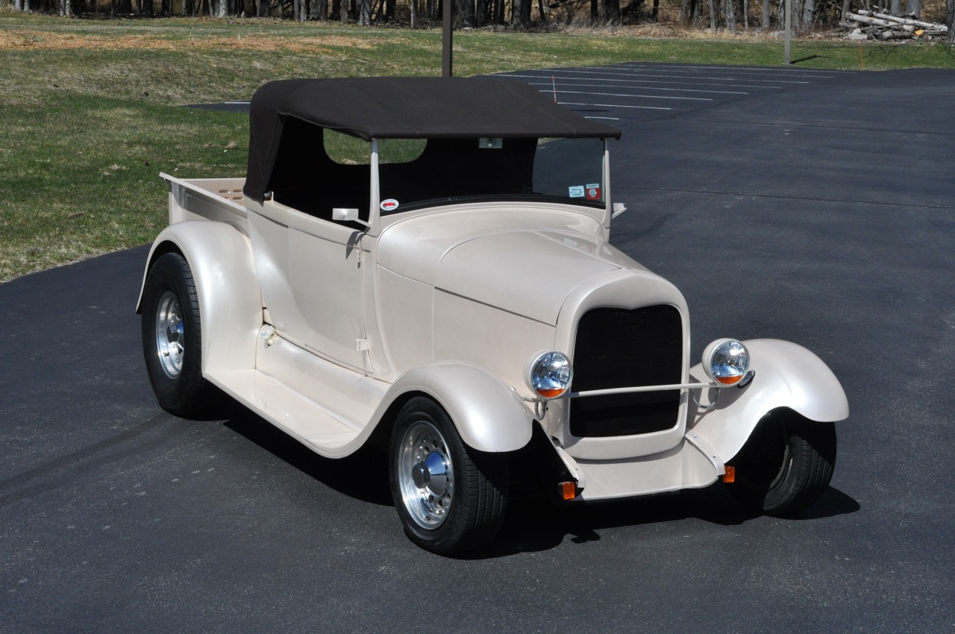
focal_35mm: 75
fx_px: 1987
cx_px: 478
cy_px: 317
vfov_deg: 18.1
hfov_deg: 27.0
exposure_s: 1/1000
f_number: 16
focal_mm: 50
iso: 800
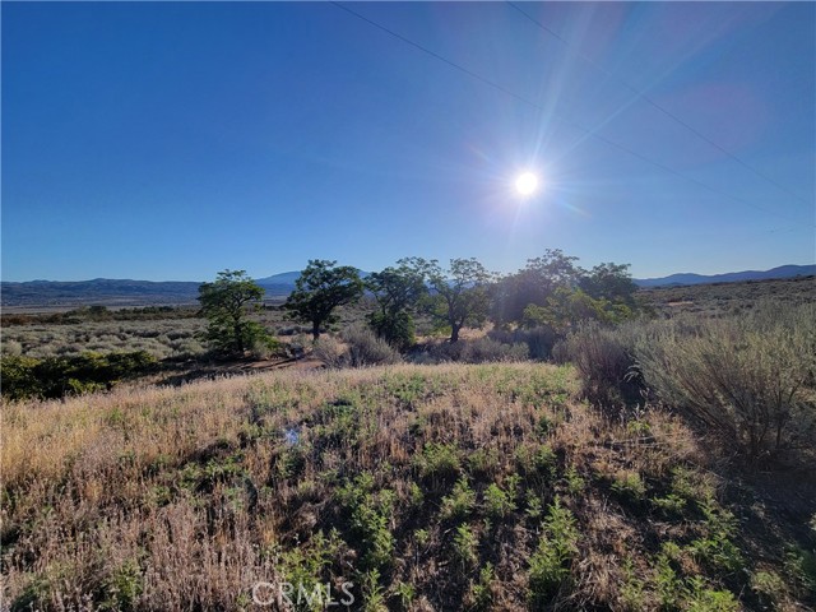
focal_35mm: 13
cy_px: 306
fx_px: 306
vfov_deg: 89.9
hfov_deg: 106.2
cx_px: 408
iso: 50
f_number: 2.2
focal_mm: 2.2
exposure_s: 1/1930
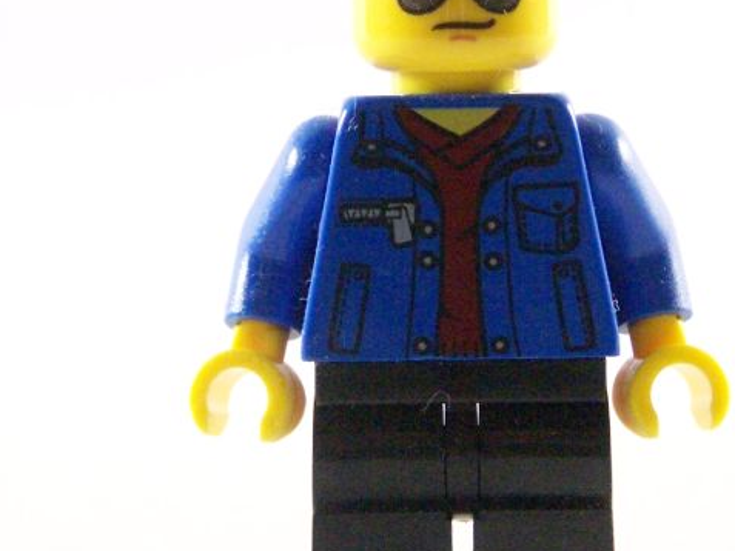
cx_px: 464
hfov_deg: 11.2
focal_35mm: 176
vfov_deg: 8.4
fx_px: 3738
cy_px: 239
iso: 400
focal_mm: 13.7
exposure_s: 1/60
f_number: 3.2
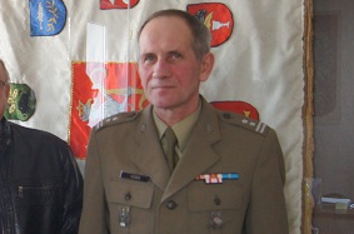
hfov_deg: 27.0
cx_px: -31
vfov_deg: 19.6
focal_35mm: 69
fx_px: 677
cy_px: 121
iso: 1250
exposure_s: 1/160
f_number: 4
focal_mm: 20
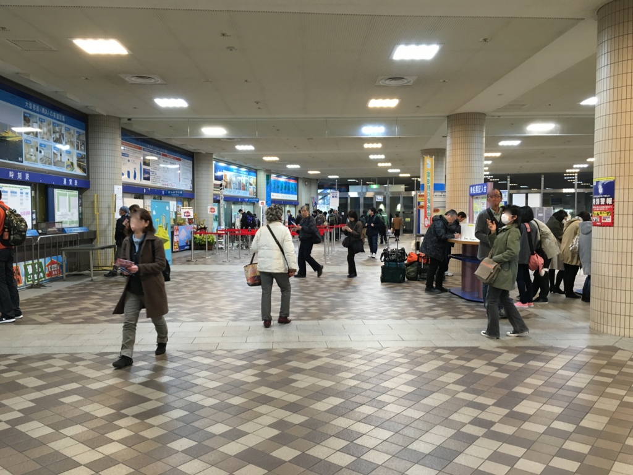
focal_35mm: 29
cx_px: 316
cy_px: 238
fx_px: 530
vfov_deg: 48.2
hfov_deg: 61.7
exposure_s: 1/30
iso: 80
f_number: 2.2
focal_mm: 4.15
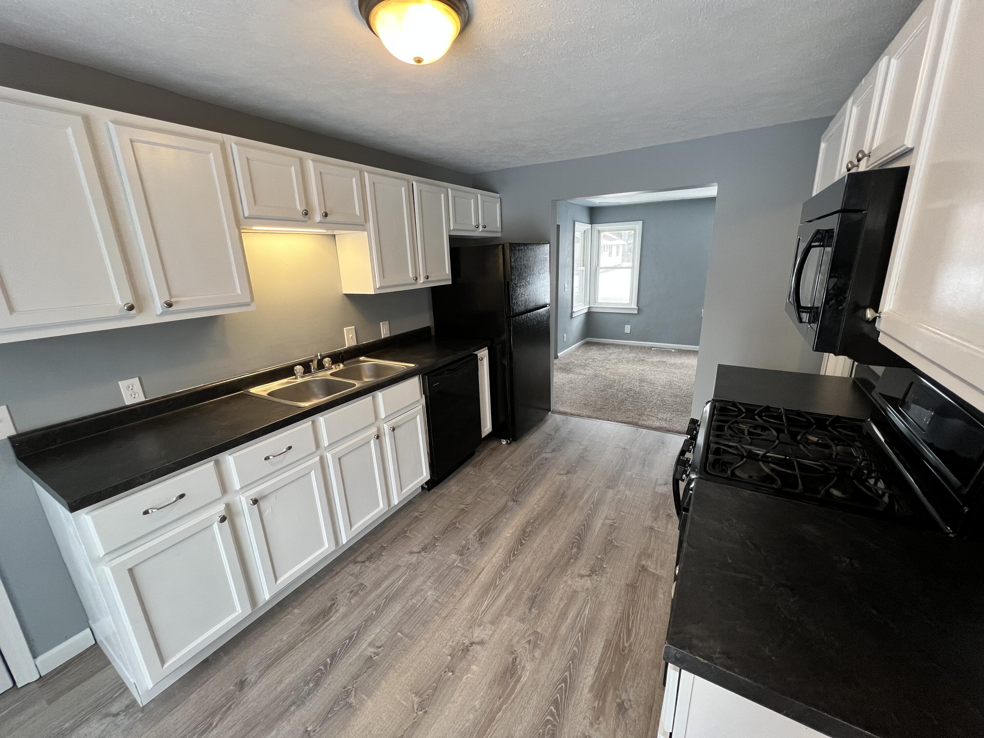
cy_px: 369
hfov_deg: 106.2
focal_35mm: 13
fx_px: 370
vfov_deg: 89.9
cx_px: 492
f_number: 1.8
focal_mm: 1.57
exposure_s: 1/120
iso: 250
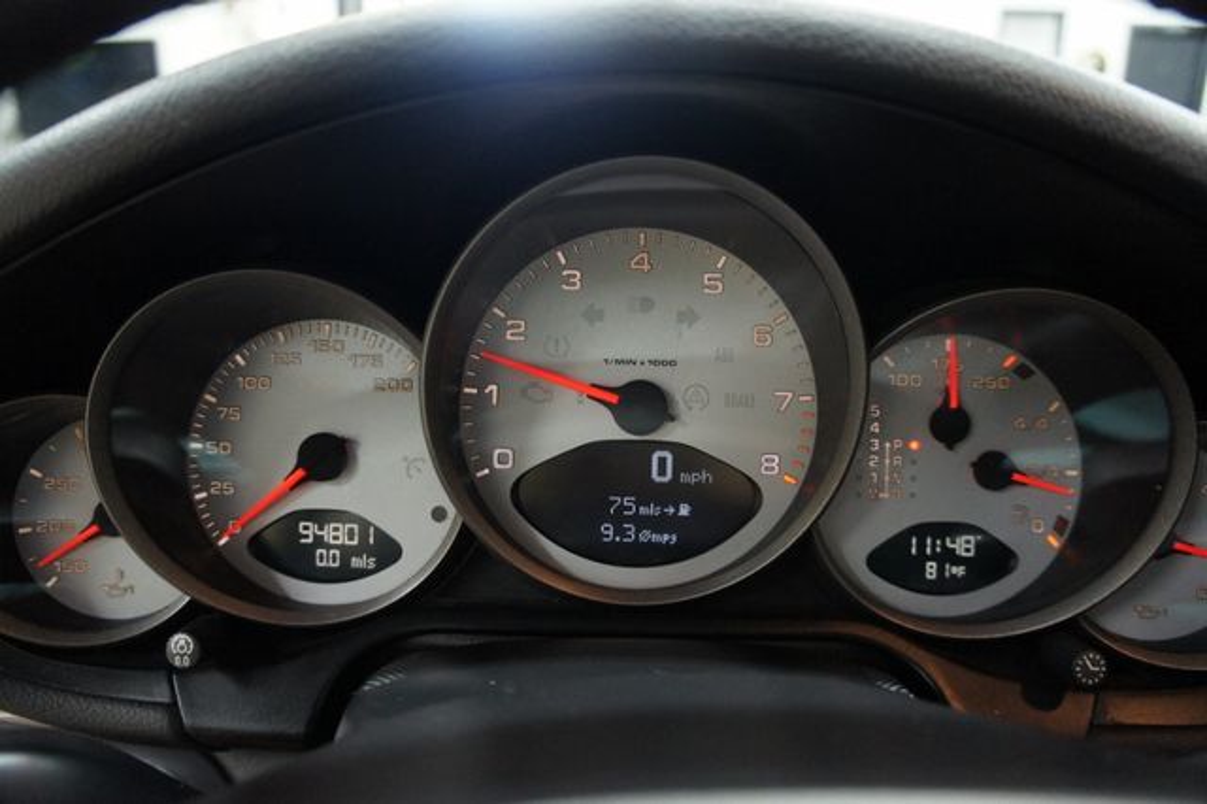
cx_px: 604
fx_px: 905
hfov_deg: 67.4
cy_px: 402
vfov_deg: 47.9
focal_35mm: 27
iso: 1600
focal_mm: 18
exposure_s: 1/30
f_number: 3.5
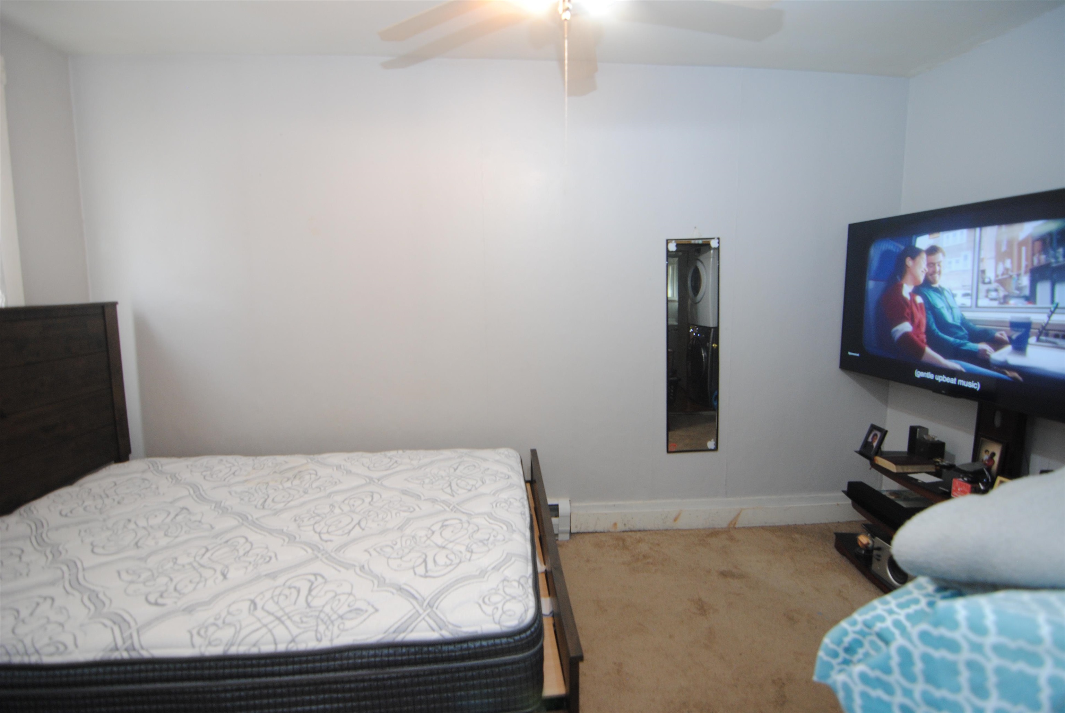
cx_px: 532
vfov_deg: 72.2
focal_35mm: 16
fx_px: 489
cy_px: 356
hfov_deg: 94.9
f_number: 2.8
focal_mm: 11
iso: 400
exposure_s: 1/20
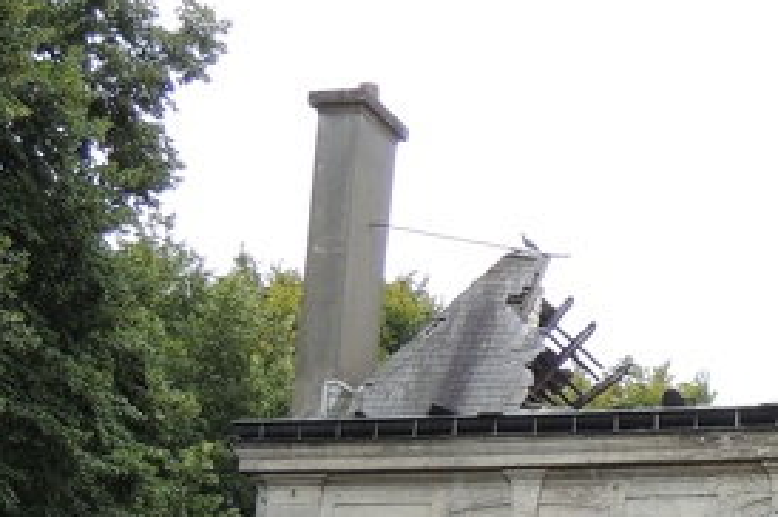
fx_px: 3281
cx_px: 1068
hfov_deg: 13.0
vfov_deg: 8.9
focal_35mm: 152
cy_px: 611
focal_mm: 8.9
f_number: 3.6
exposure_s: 1/320
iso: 100
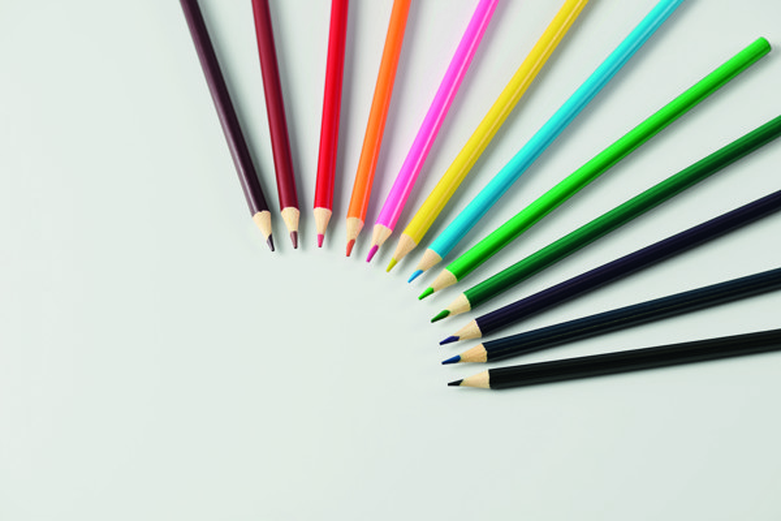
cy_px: 260
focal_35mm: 105
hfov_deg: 19.5
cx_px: 390
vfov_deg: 13.0
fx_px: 2278
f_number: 11
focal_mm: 105
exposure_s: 1/125
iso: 100
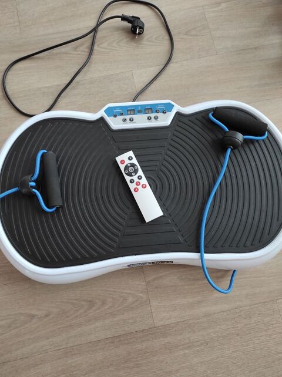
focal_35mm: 25
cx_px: 141
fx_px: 272
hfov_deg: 54.8
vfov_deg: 69.5
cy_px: 188
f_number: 1.89
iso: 280
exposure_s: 1/33
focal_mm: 5.43
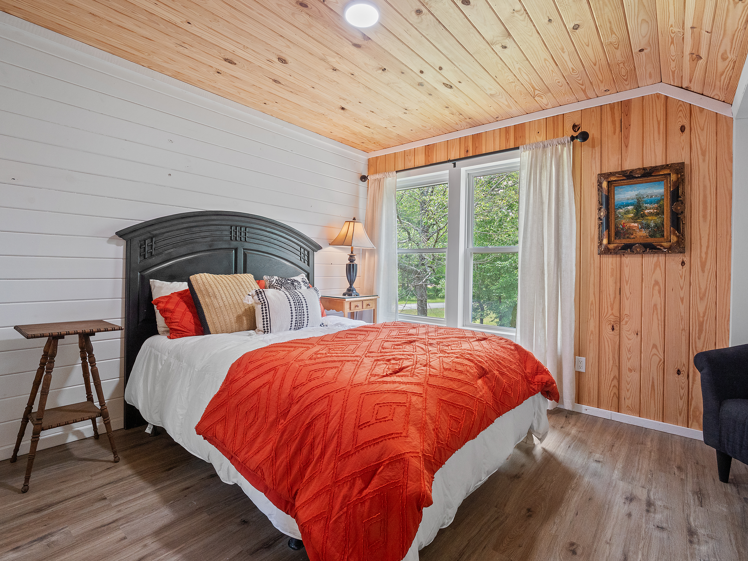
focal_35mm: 16
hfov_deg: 94.5
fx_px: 346
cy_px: 280
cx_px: 374
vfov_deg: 78.1
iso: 400
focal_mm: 8
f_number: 5.6
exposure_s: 1/15
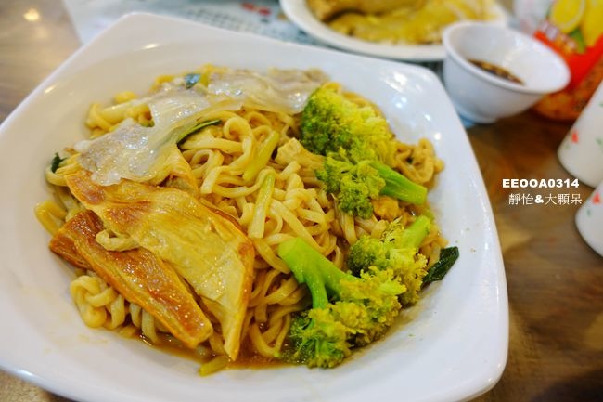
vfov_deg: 53.1
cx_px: 302
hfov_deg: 73.8
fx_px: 402
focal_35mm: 24
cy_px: 201
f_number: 2
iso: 125
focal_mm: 8.8
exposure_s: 1/30
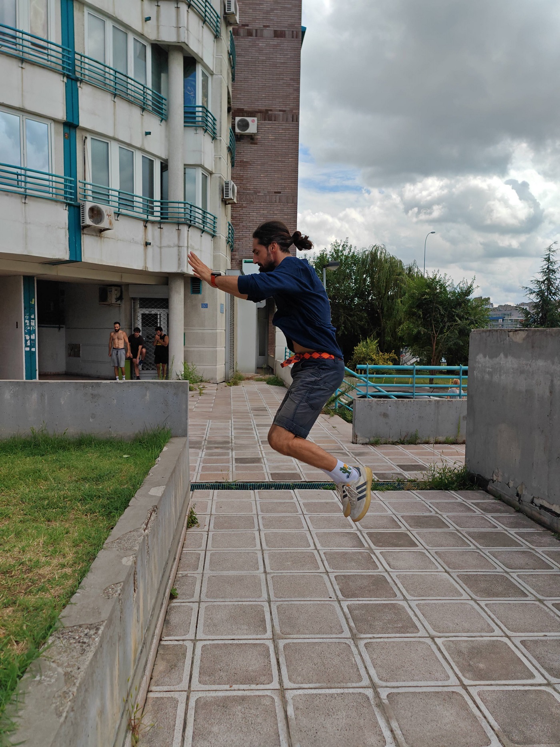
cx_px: 280
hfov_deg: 58.9
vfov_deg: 73.9
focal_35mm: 23
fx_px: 496
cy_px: 374
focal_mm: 7.62
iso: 50
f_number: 1.6
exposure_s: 1/4568
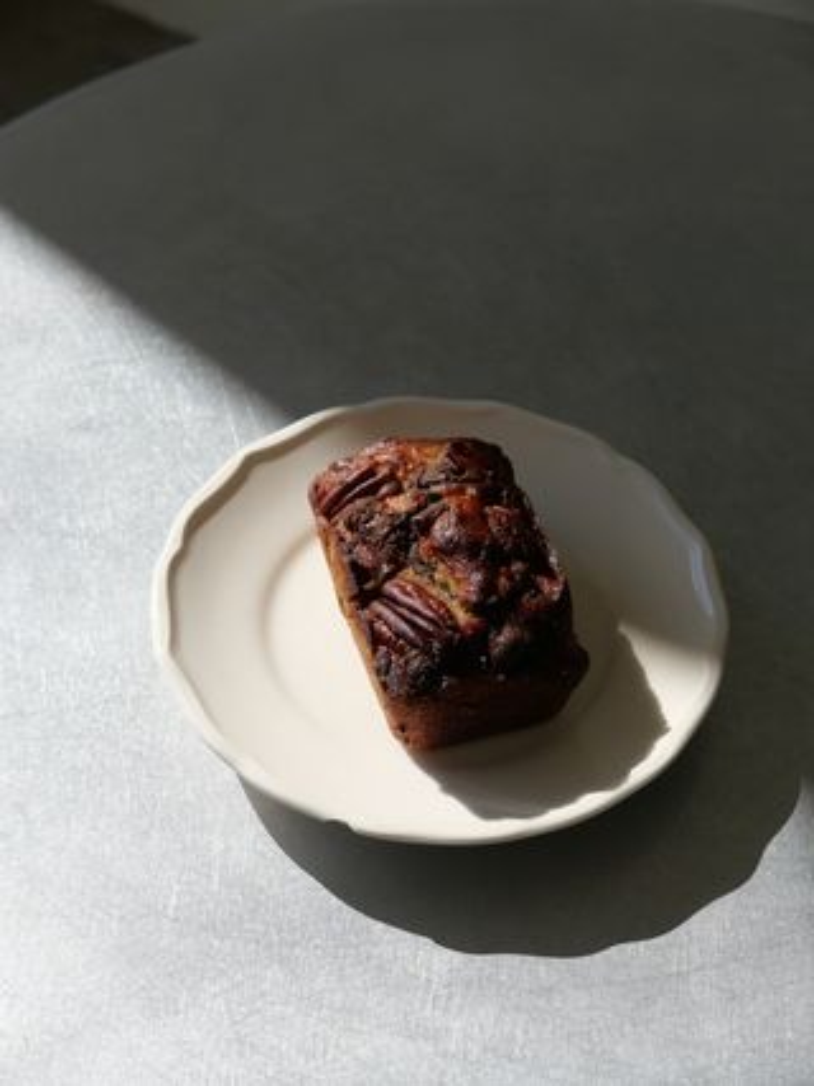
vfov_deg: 26.0
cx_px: 407
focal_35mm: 75
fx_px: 2353
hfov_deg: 19.6
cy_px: 543
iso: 200
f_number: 5.6
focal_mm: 34
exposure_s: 1/800
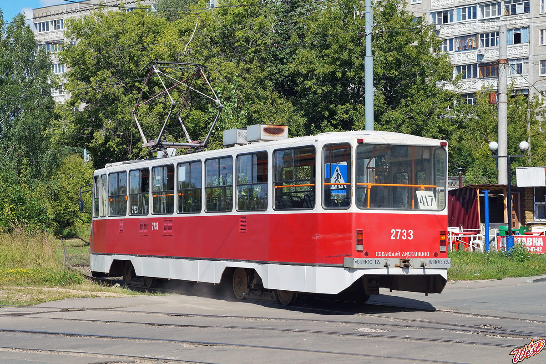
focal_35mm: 75
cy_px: 182
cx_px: 273
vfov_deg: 18.2
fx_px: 1137
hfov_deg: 27.0
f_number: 8
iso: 200
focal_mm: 50
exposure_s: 1/800
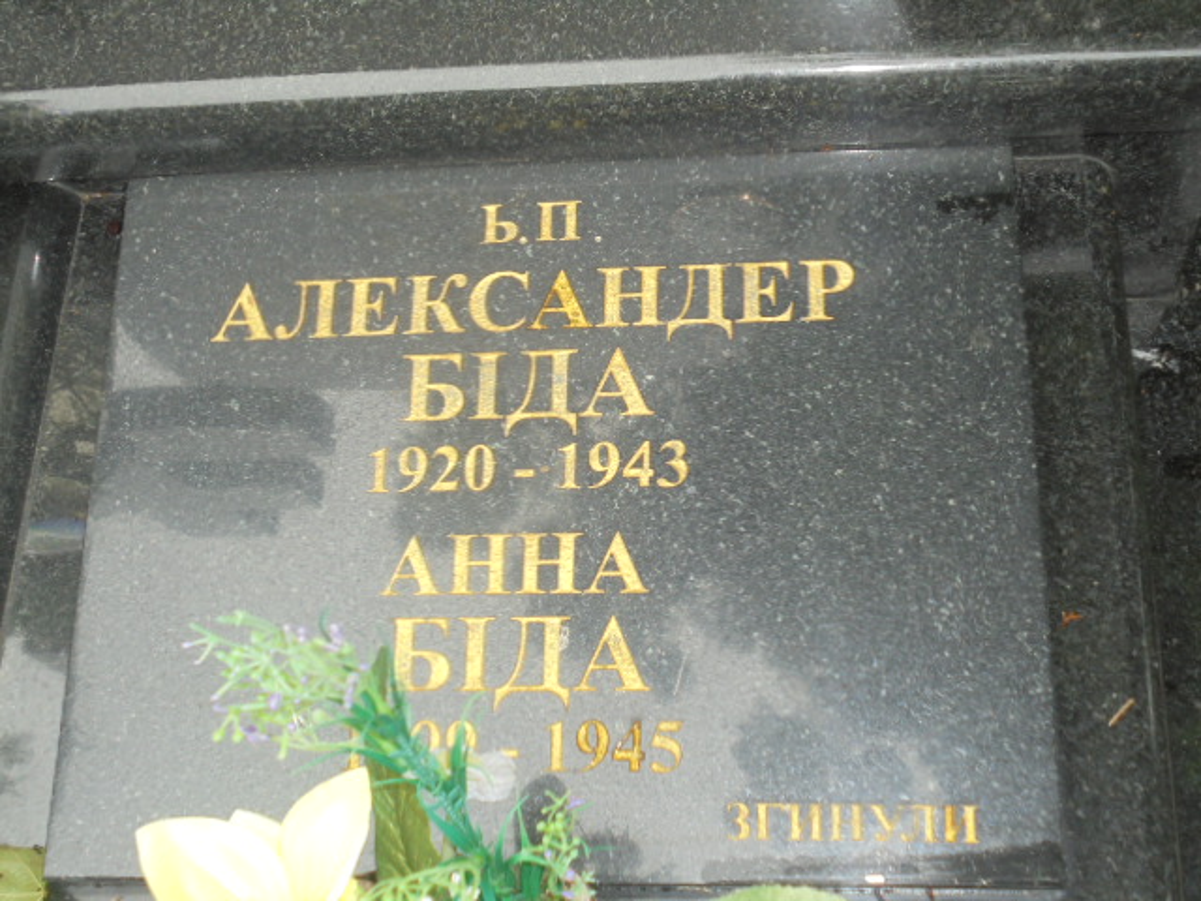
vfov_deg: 33.6
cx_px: 600
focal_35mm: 43
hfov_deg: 43.9
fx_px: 1492
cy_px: 450
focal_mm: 7.8
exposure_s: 1/60
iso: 100
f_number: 4.5
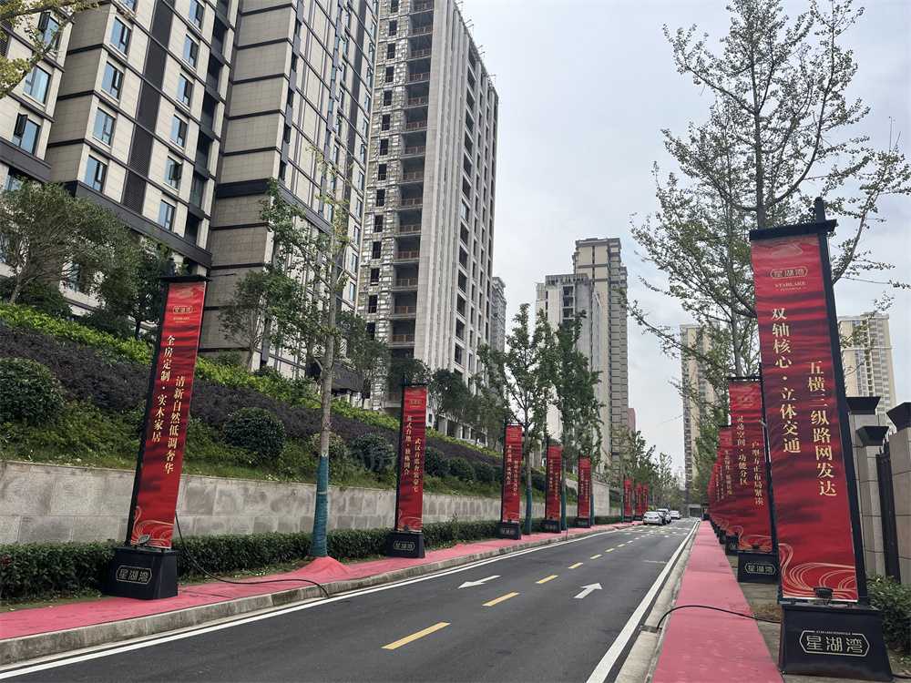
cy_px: 342
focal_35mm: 26
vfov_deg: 53.1
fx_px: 684
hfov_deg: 67.3
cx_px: 456
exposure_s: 1/2137
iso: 50
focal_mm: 5.1
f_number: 1.6
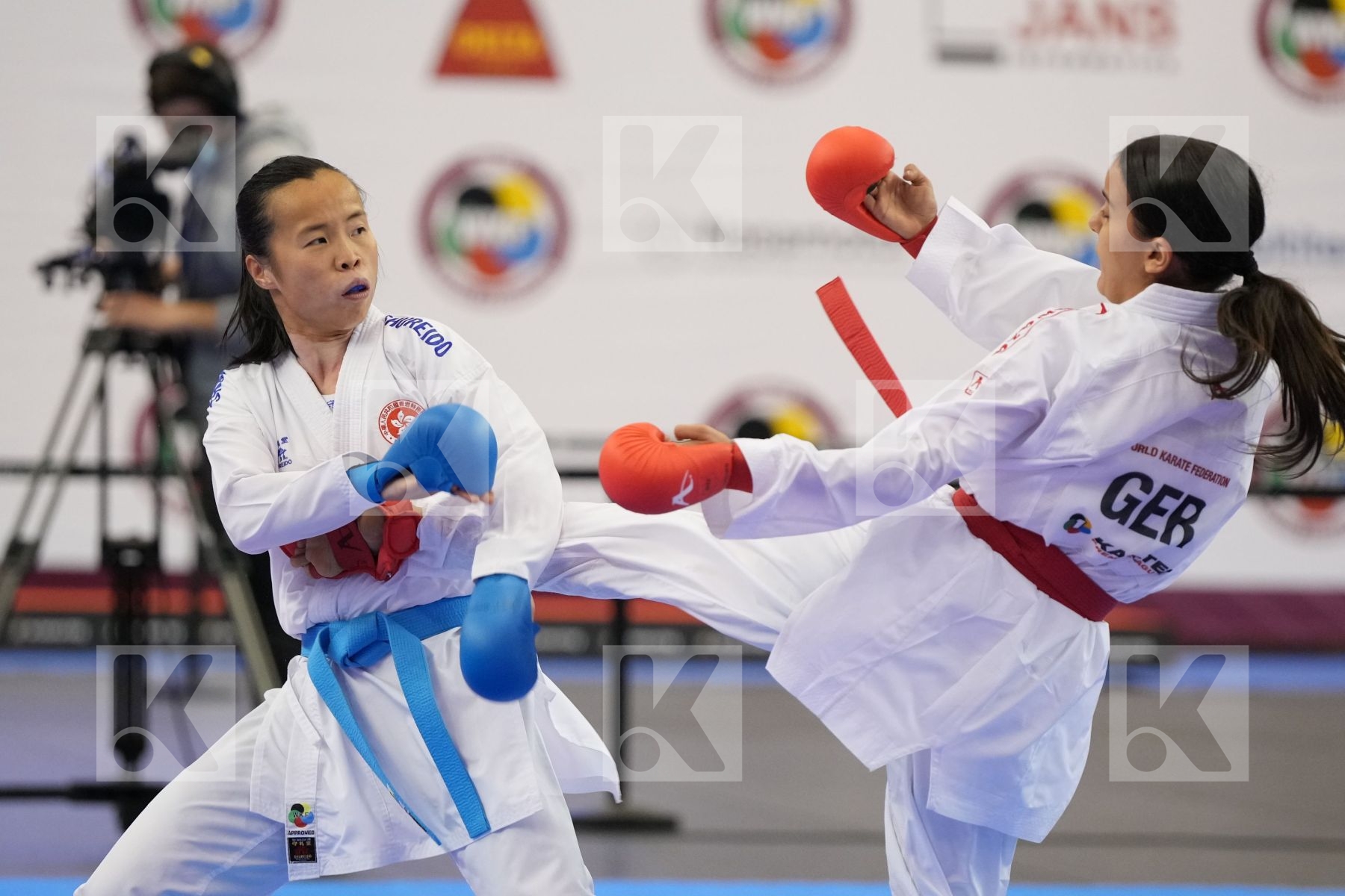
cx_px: 672
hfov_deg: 8.8
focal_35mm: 234
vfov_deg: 5.9
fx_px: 8742
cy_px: 448
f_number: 2.8
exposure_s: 1/1000
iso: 3200
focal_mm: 156
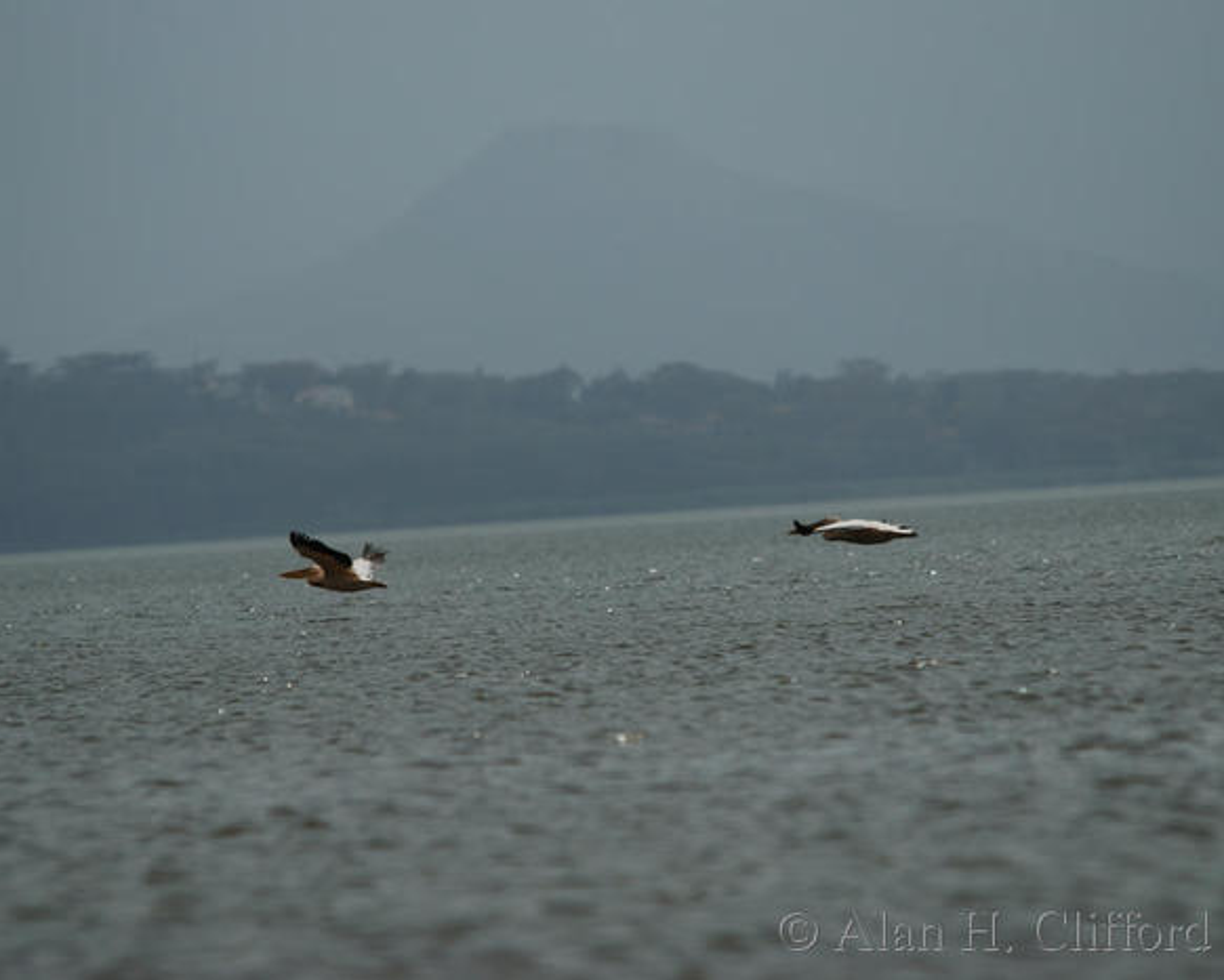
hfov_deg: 3.2
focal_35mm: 610
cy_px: 490
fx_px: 22105
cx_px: 534
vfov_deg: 2.5
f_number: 5.6
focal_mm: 360
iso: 100
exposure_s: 1/1600
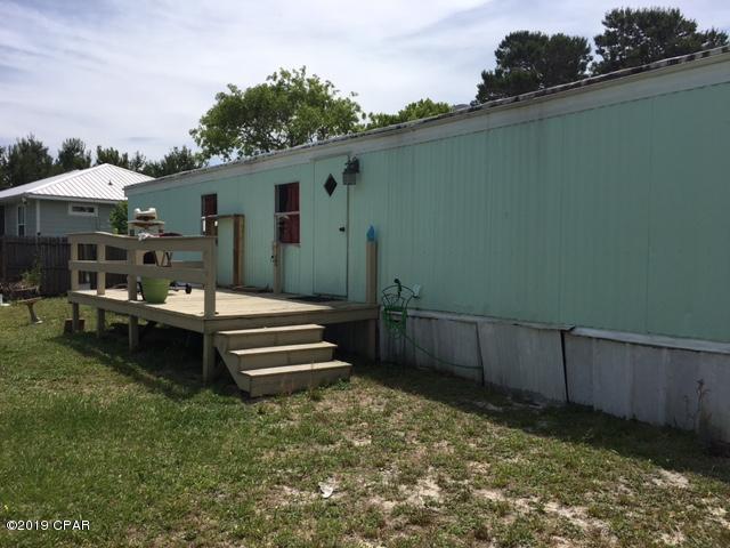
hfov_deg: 61.7
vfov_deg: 48.2
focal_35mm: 29
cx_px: 365
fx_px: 612
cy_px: 274
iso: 25
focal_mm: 4.15
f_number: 2.2
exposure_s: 1/2564
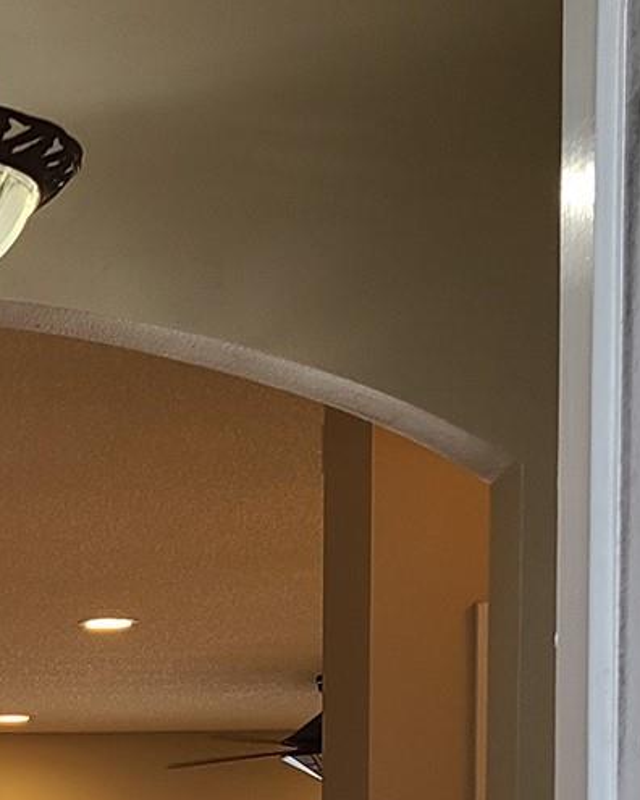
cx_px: -220
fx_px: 2486
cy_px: 1084
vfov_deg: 17.0
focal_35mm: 105
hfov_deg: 14.0
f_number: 1.8
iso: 50
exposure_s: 1/60
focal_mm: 5.4
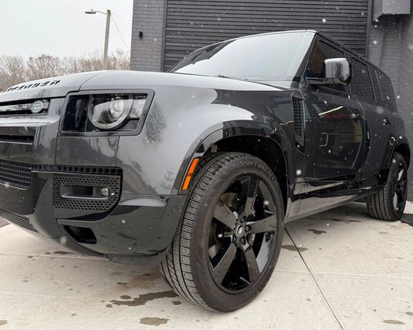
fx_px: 342
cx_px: 212
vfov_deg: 51.5
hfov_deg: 62.2
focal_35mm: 28
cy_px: 150
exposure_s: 1/296
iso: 100
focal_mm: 6.76
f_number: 1.78
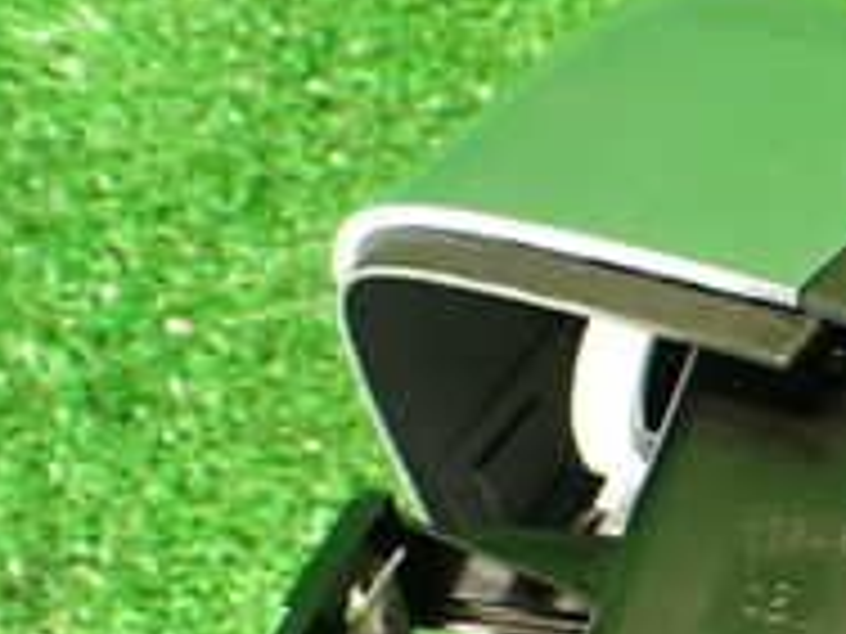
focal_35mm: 102
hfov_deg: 17.1
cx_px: 1328
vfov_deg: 14.1
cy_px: 755
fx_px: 2493
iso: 320
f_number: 2.4
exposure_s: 1/30
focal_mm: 5.79
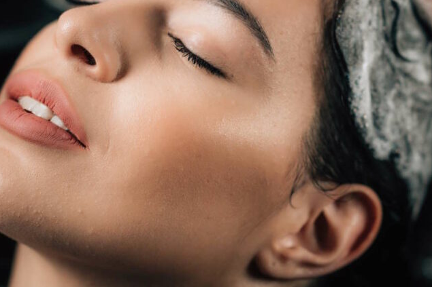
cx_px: 280
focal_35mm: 137
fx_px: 1643
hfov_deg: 15.0
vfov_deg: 10.0
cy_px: 56
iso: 64
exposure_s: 1/200
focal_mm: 85
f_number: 2.5
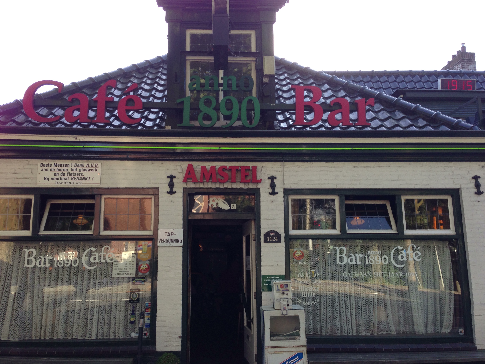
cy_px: 182
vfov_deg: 42.9
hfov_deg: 55.4
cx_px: 242
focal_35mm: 33
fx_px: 462
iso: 50
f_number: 2.4
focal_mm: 4.13
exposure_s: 1/163
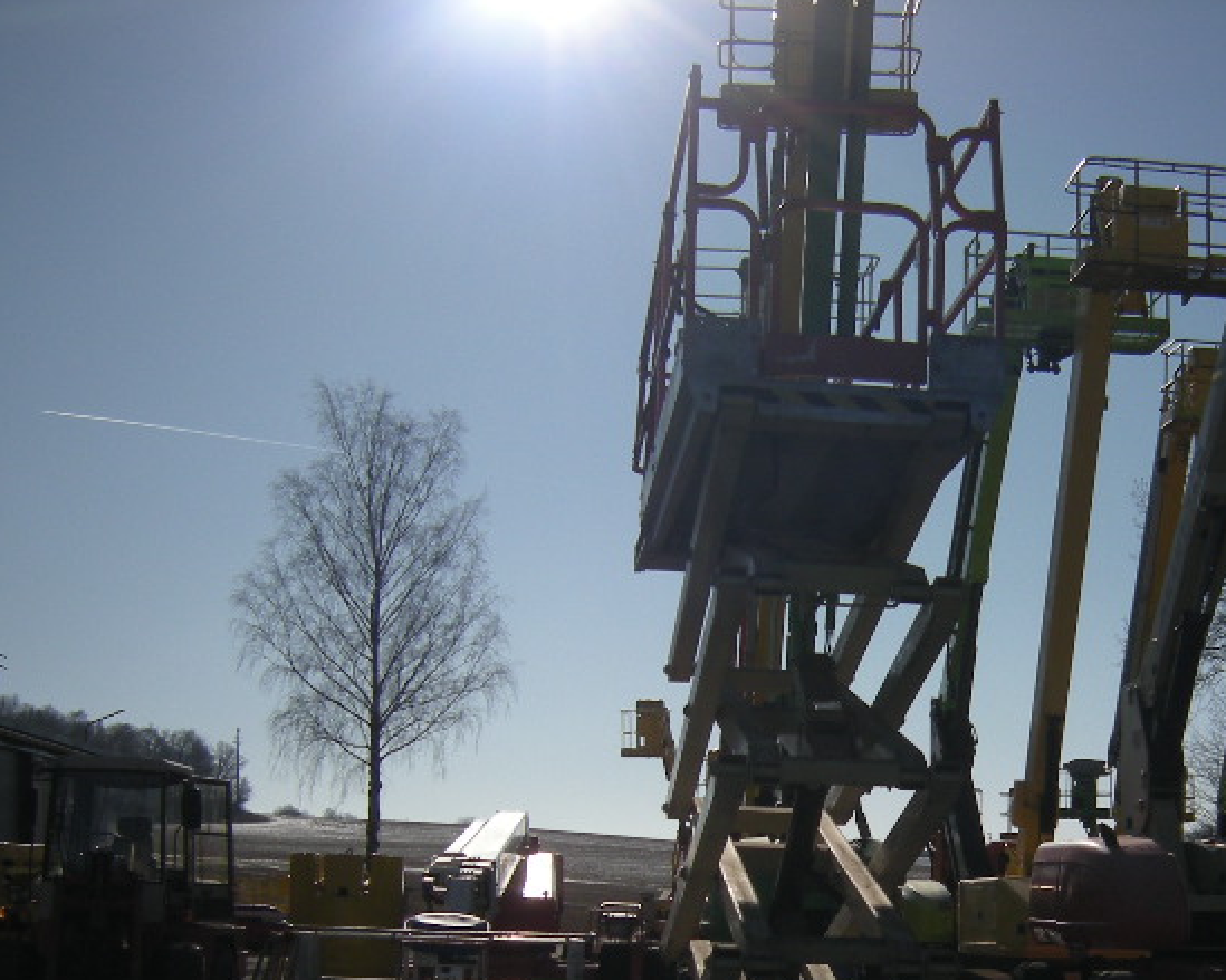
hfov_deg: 36.1
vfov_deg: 28.7
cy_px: 851
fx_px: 1850
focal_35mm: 51
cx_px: 853
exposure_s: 1/1000
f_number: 5.6
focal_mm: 4.7
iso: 64
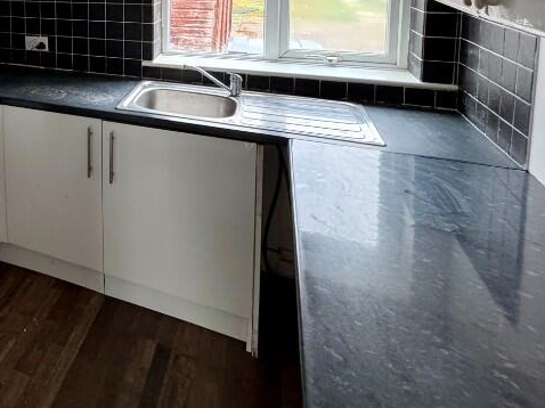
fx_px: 472
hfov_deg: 50.0
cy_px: 5
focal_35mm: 30
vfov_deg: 41.1
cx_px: 14
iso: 320
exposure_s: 1/99
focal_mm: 2.22
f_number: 2.2
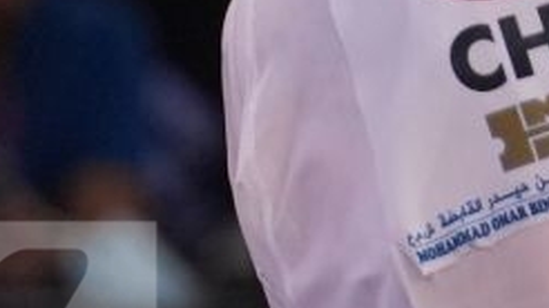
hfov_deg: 0.9
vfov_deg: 0.5
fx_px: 33431
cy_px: -368
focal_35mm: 2298
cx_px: 1462
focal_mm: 200
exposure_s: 1/1000
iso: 1600
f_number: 2.8
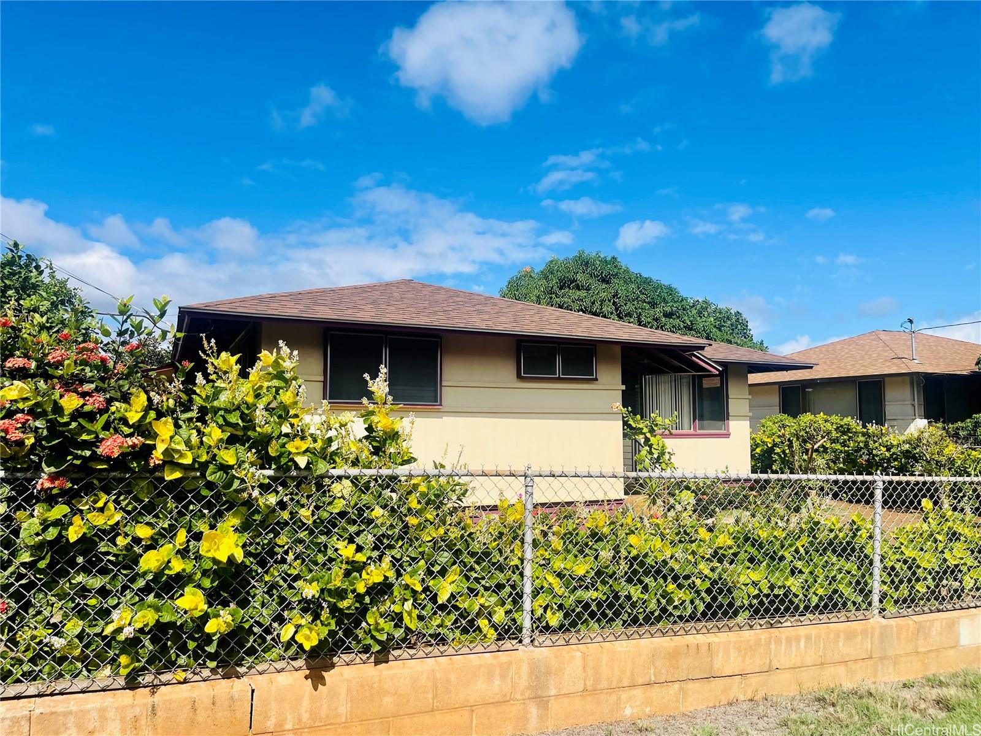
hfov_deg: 67.3
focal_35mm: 26
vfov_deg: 53.1
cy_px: 368
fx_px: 737
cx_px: 490
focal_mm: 5.1
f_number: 1.6
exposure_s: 1/4717
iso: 32
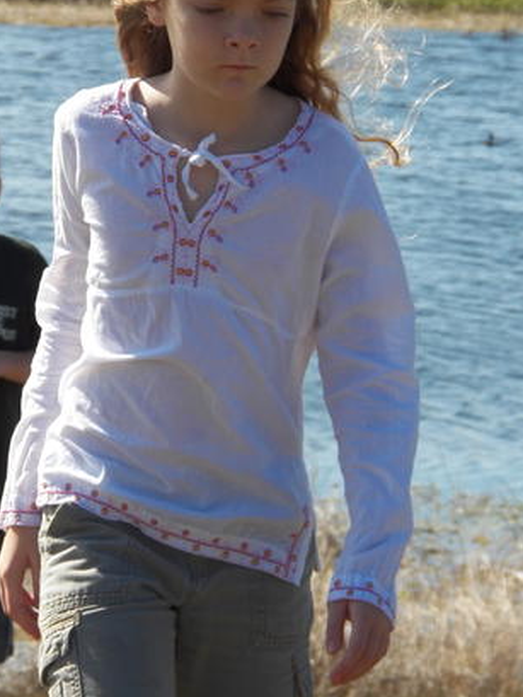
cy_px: 360
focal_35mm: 255
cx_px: 210
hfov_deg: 5.8
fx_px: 5134
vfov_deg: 7.8
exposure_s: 1/1000
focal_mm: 29.2
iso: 125
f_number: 4
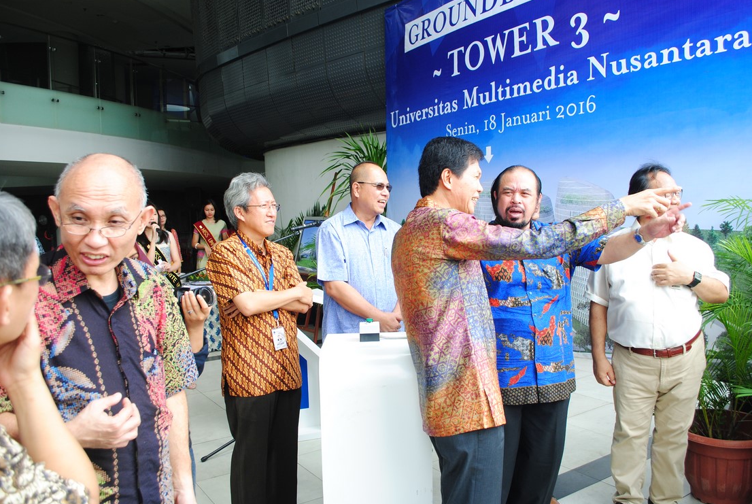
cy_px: 253
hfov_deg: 65.4
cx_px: 386
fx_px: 586
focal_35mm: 28
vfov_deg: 46.5
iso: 200
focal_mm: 18
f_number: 5
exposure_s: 1/125
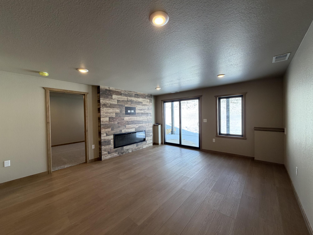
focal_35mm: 14
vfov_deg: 85.7
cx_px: 156
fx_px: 127
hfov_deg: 102.1
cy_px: 118
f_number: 2.2
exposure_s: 1/120
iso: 100
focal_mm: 2.22
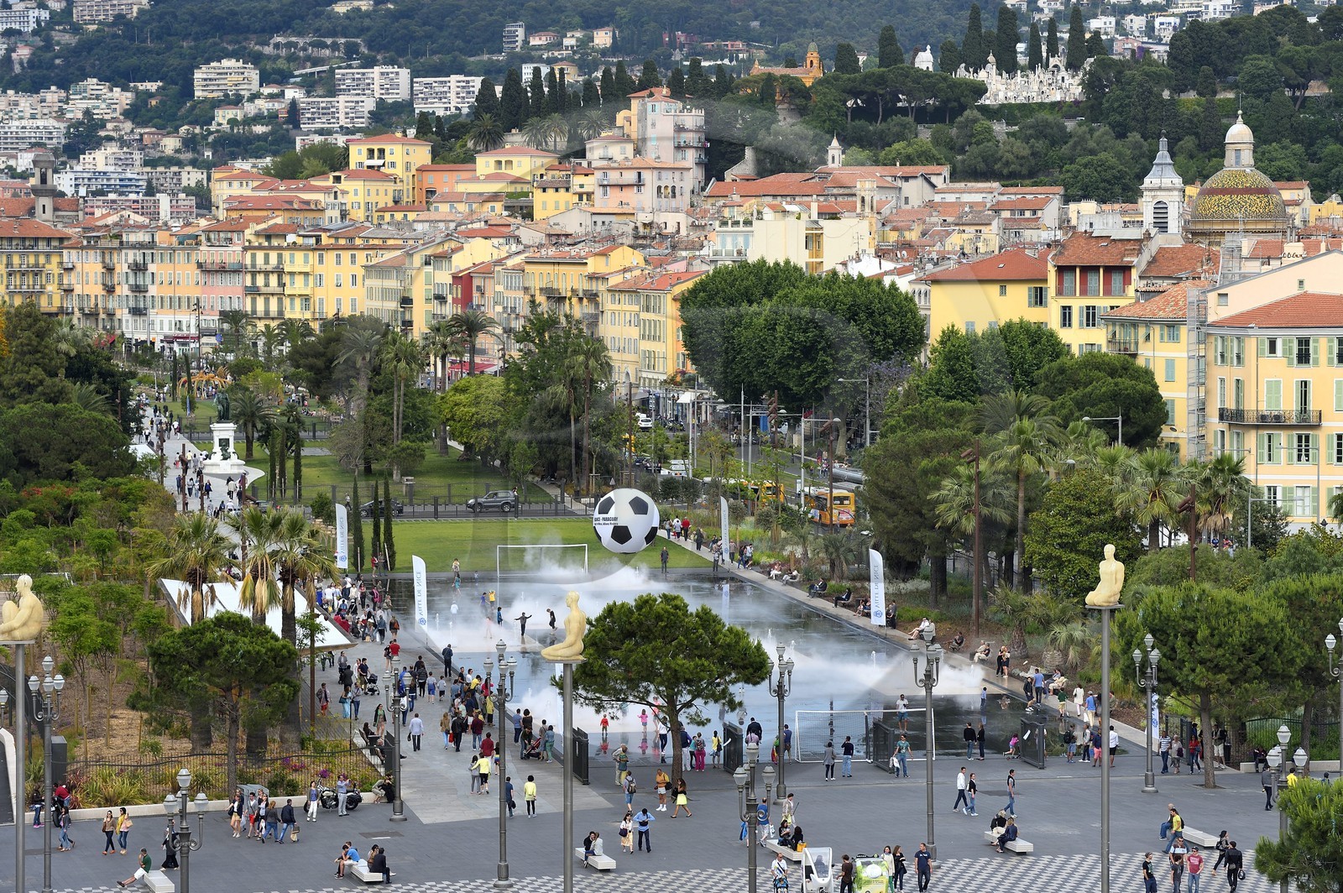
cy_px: 446
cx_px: 672
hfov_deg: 18.3
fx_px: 4175
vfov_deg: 12.2
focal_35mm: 112
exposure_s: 1/250
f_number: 8
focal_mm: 112
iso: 200
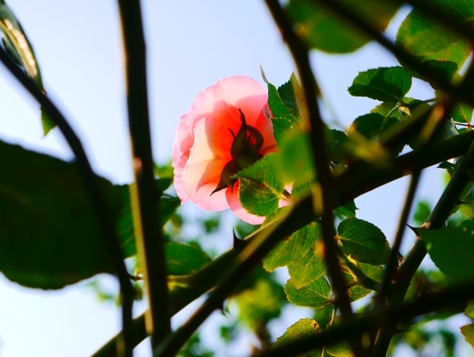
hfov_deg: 20.4
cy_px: 202
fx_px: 1316
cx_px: 251
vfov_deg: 15.4
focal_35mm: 96
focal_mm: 42
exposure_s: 1/250
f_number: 8
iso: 160
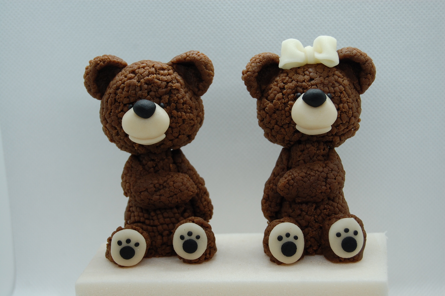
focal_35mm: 82
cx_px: 222
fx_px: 1019
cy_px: 148
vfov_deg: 16.5
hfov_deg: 24.6
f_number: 5.6
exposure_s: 1/125
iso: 320
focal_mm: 55
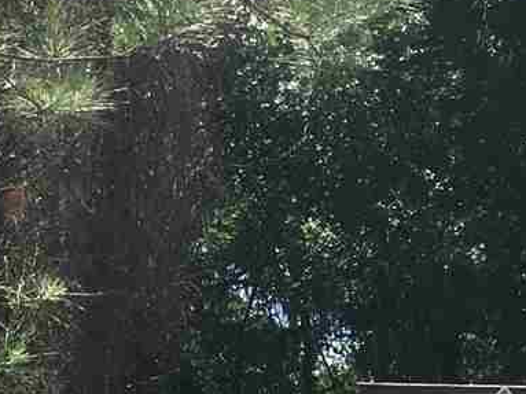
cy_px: 594
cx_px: 663
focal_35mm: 155
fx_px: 2355
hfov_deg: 12.4
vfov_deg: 9.3
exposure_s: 1/916
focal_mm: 4.15
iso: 25
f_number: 2.2
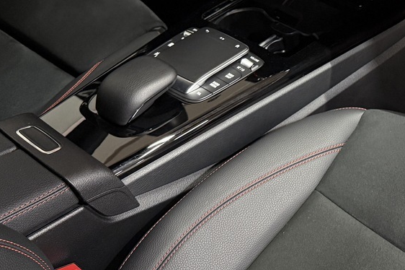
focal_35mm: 64
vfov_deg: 20.4
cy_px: -14
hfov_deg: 29.3
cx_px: 407
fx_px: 720
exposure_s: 1/56
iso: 320
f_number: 1.78
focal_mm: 6.76
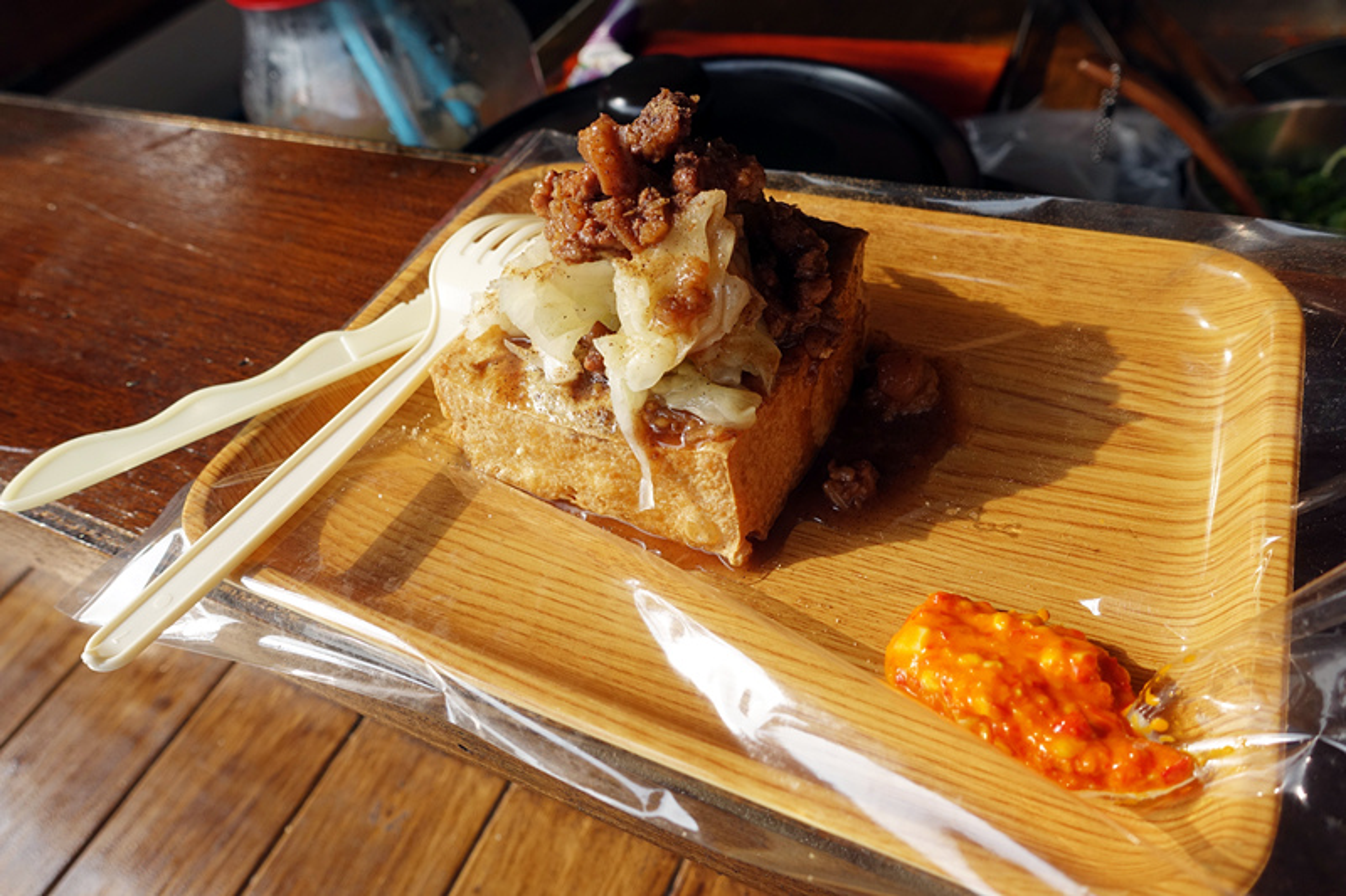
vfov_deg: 53.1
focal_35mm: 24
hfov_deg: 73.8
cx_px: 673
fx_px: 897
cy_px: 448
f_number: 4
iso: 125
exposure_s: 1/400
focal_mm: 8.8
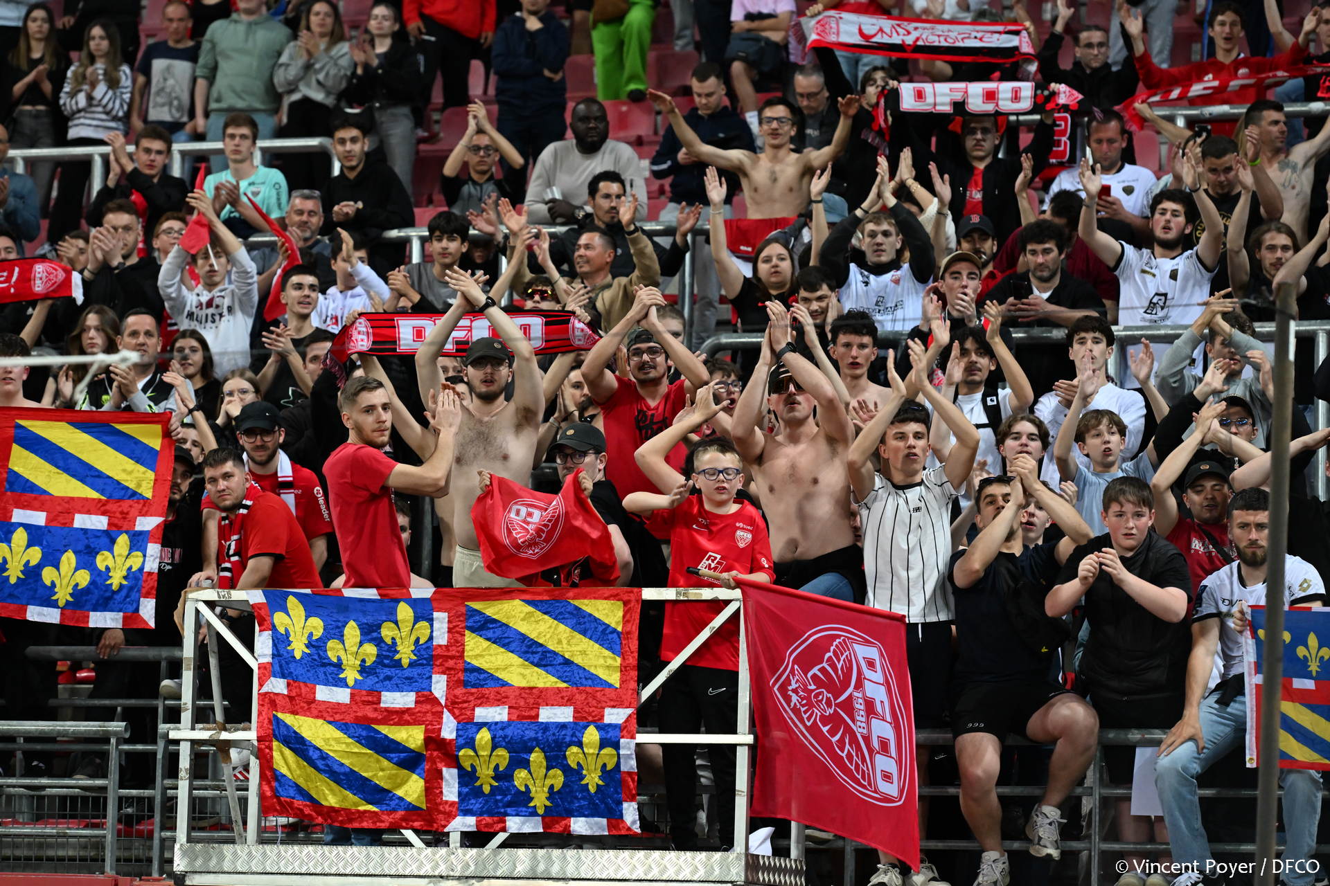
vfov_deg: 9.8
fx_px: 5172
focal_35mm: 140
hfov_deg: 14.7
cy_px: 443
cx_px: 665
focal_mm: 140
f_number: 4
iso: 3200
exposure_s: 1/500
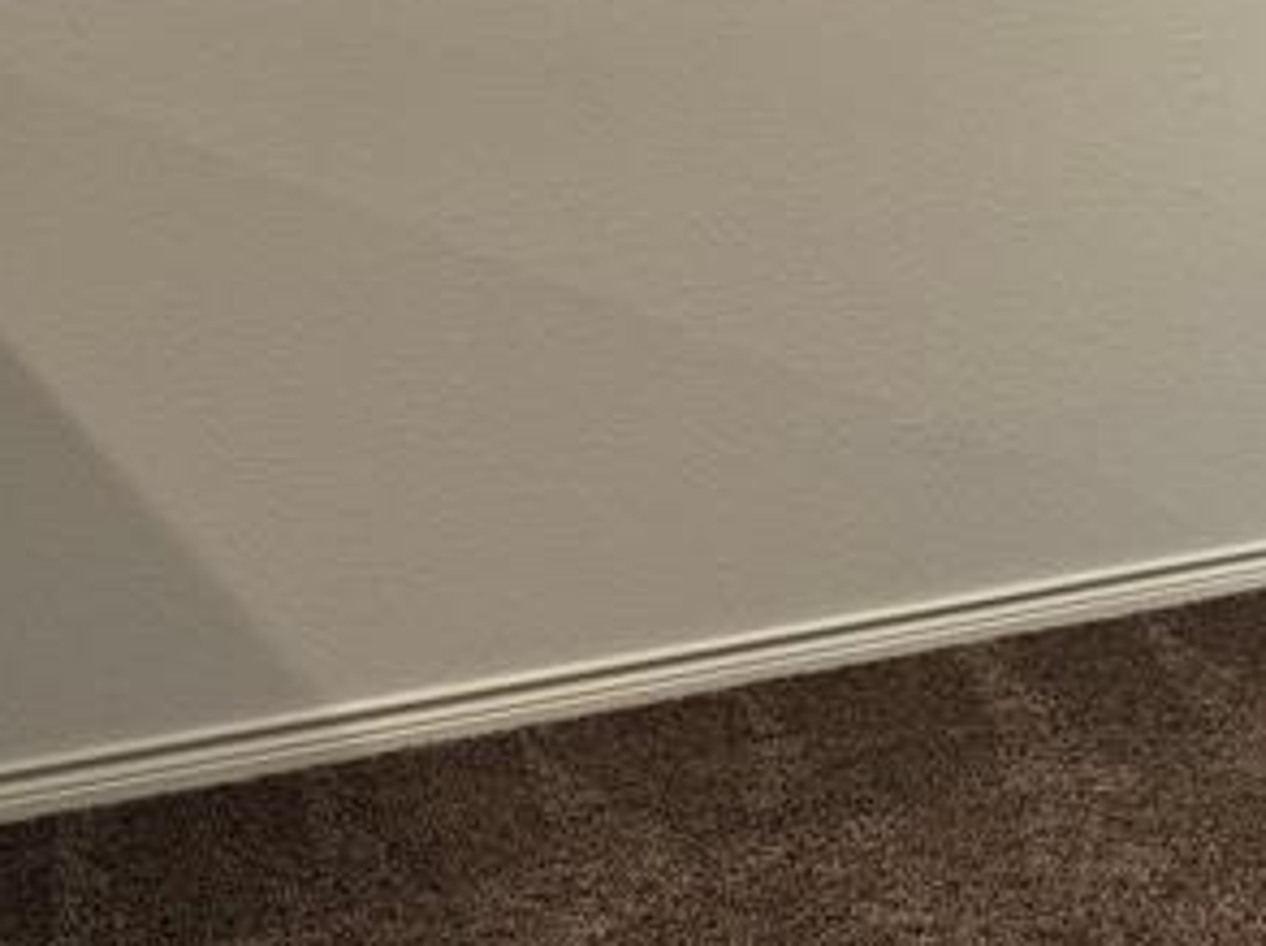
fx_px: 3068
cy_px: 281
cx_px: 1754
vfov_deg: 17.5
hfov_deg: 20.7
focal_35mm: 84
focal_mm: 6.76
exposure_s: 1/60
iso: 125
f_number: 1.78
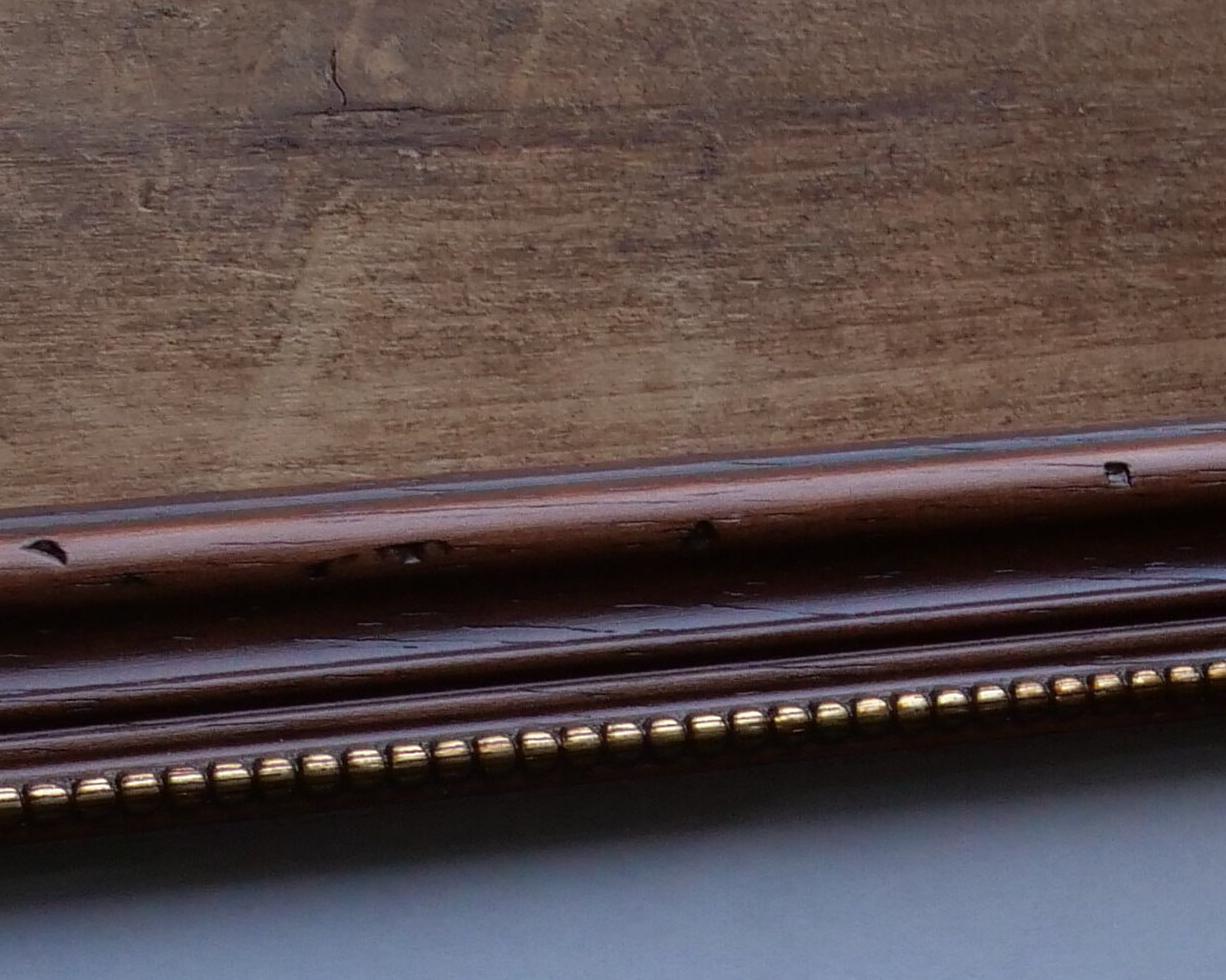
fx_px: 5697
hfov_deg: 11.4
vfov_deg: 9.4
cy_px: 1718
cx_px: 2166
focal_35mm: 157
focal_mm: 19
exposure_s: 1/200
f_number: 5.6
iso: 800
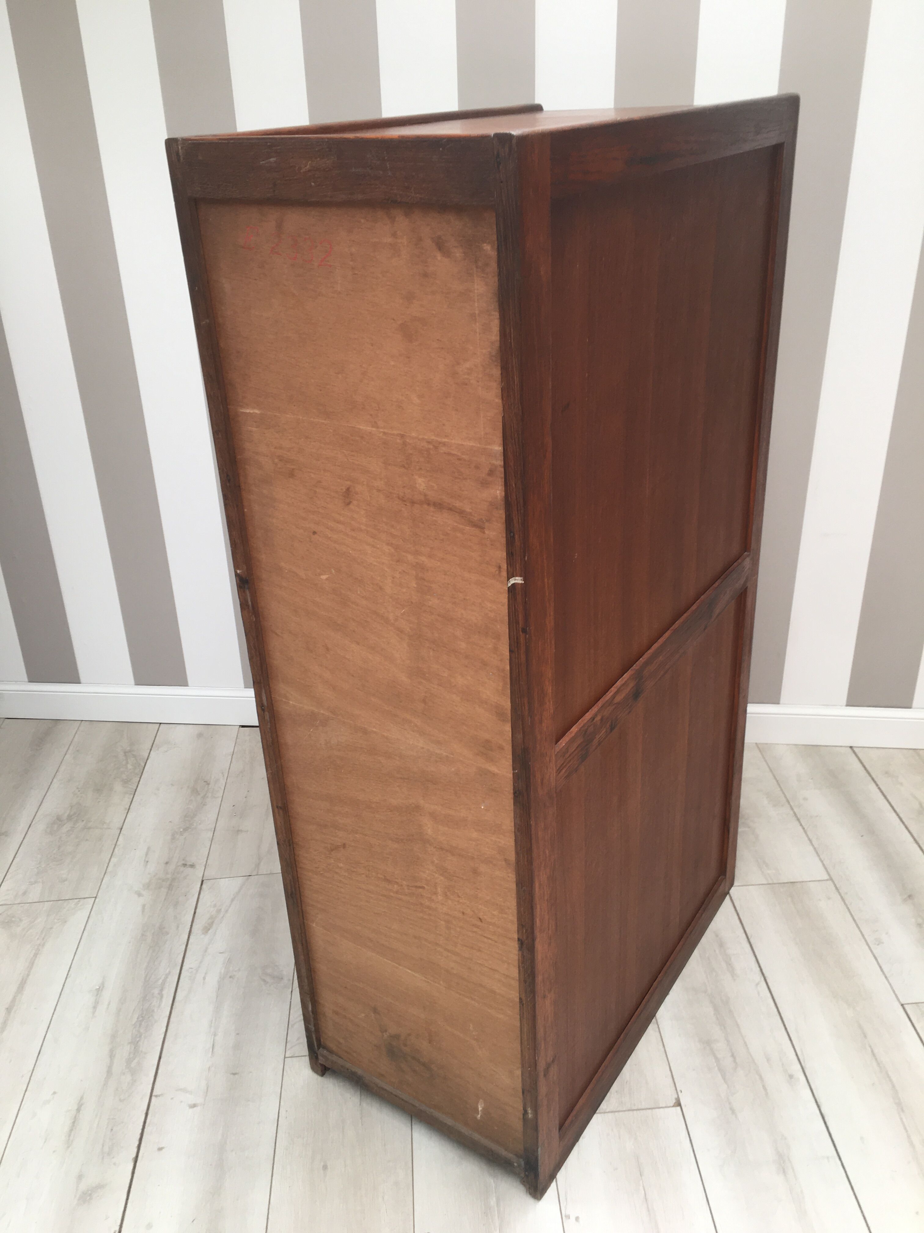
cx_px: 462
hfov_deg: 48.2
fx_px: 1032
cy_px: 616
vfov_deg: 61.7
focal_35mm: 29
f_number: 2.2
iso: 32
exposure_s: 1/100
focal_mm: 4.15
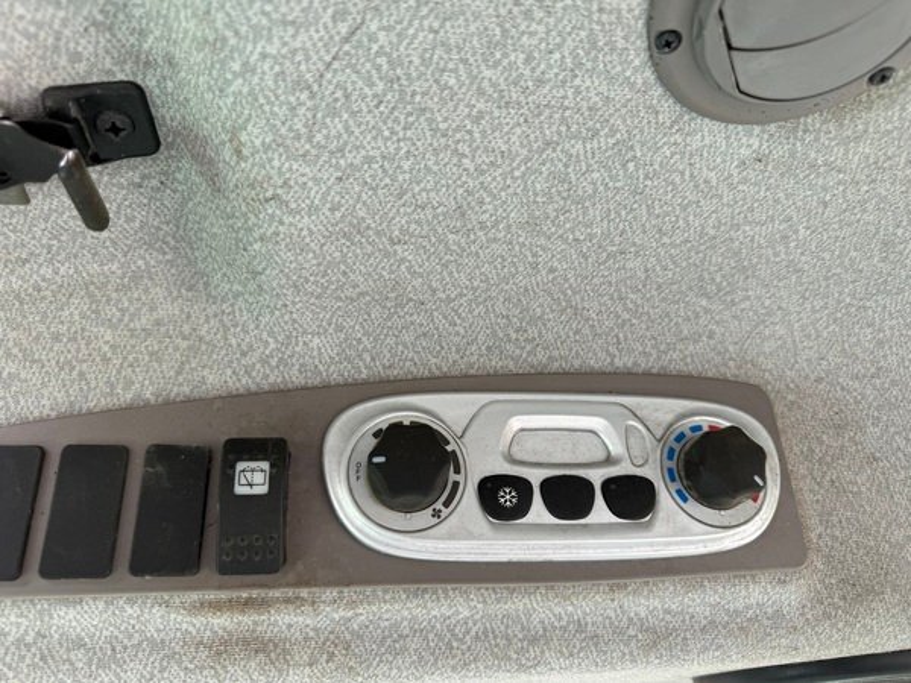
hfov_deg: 71.6
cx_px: 456
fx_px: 632
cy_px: 342
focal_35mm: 24
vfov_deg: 56.8
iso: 50
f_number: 1.78
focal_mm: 6.76
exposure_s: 1/126
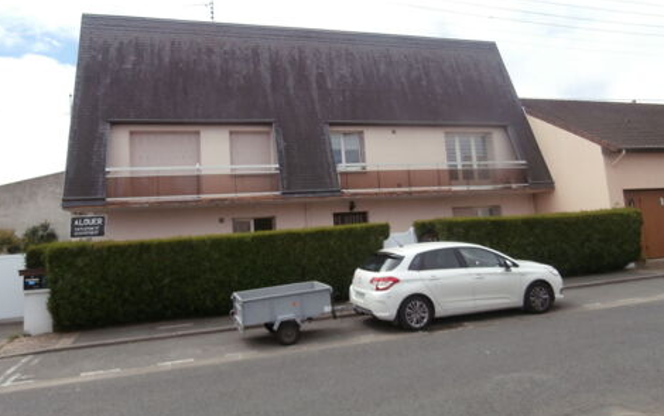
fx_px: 471
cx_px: 329
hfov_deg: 70.4
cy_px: 168
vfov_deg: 47.4
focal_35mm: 26
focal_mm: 4.2
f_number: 3
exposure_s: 1/800
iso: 100
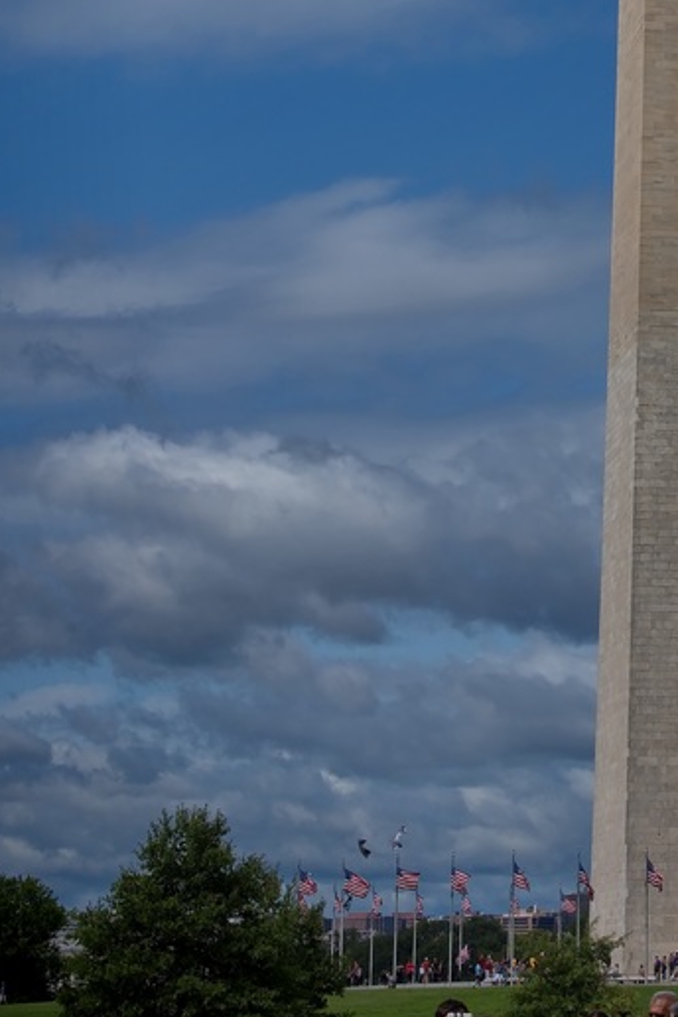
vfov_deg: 16.3
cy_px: 77
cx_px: 735
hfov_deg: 10.9
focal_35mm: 124
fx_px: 3503
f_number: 11
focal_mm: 50
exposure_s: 1/500
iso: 100
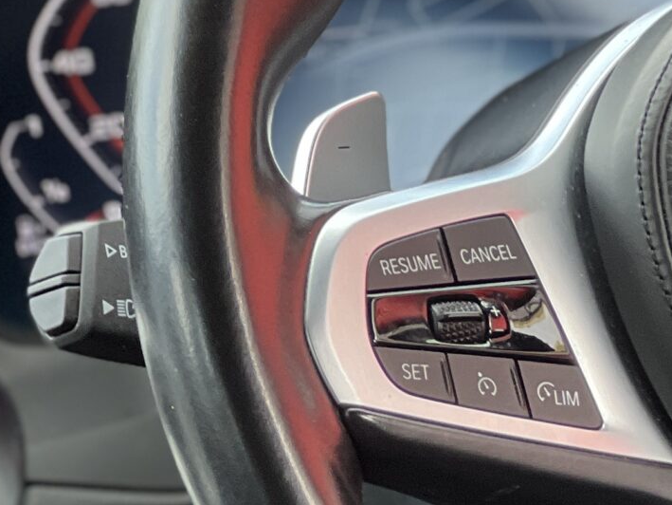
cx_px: 690
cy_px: 309
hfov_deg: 7.1
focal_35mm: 278
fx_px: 5398
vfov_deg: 5.3
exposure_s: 1/81
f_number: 2.8
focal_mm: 9
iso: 80
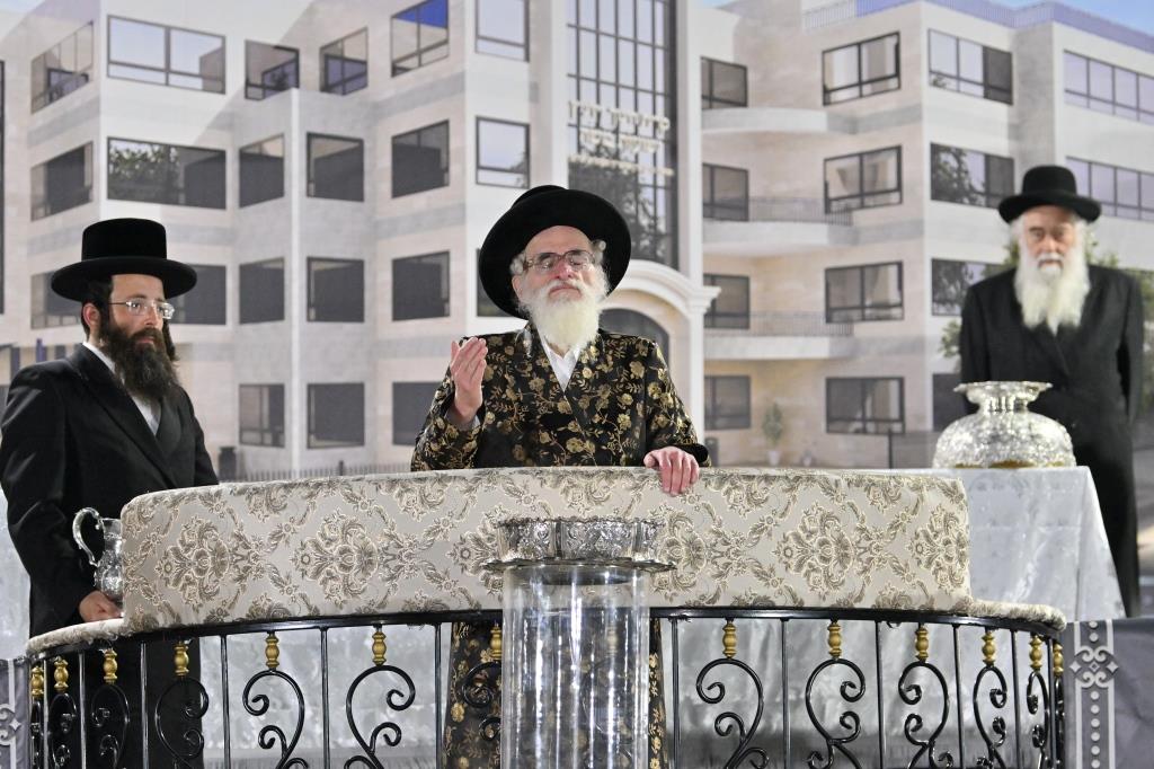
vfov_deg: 7.6
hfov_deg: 11.4
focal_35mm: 180
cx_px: 577
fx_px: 5768
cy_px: 384
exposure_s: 1/250
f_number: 2.8
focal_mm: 120
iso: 1600
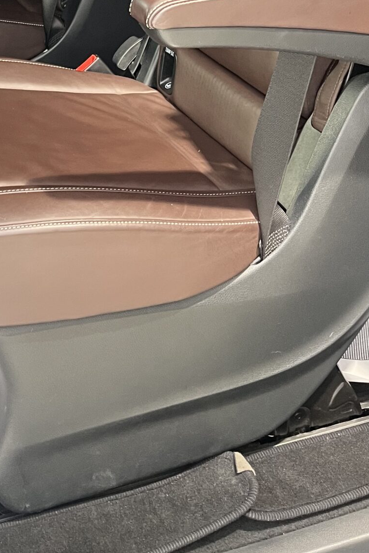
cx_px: -33
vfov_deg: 29.6
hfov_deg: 21.2
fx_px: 938
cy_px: -57
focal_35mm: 61
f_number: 1.6
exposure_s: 1/60
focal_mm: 5.1
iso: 320
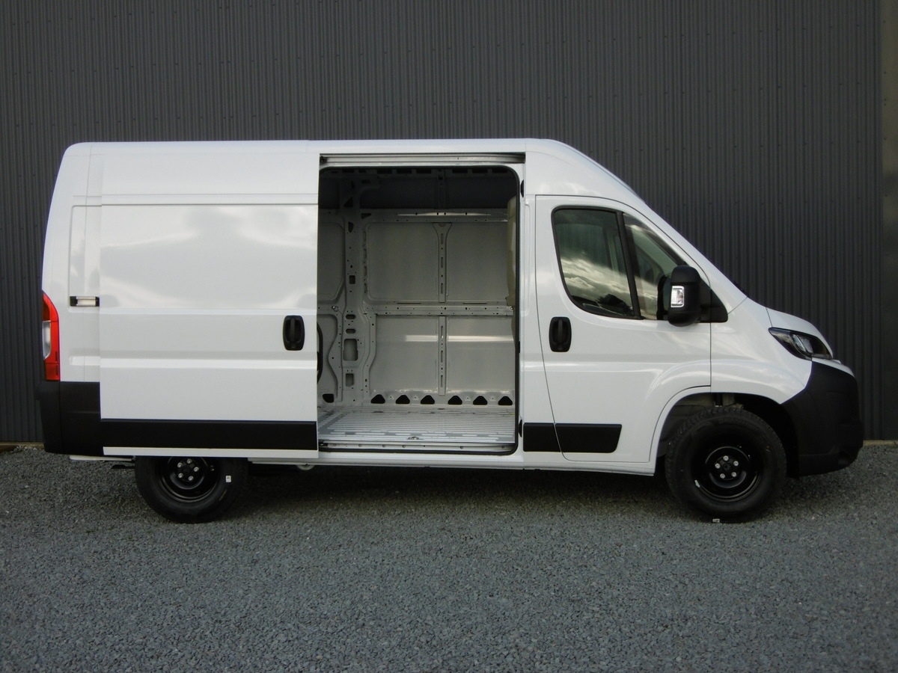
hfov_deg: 43.9
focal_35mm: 43
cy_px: 336
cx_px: 449
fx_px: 1115
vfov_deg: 33.6
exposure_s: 1/400
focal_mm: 7.7
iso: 100
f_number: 3.8
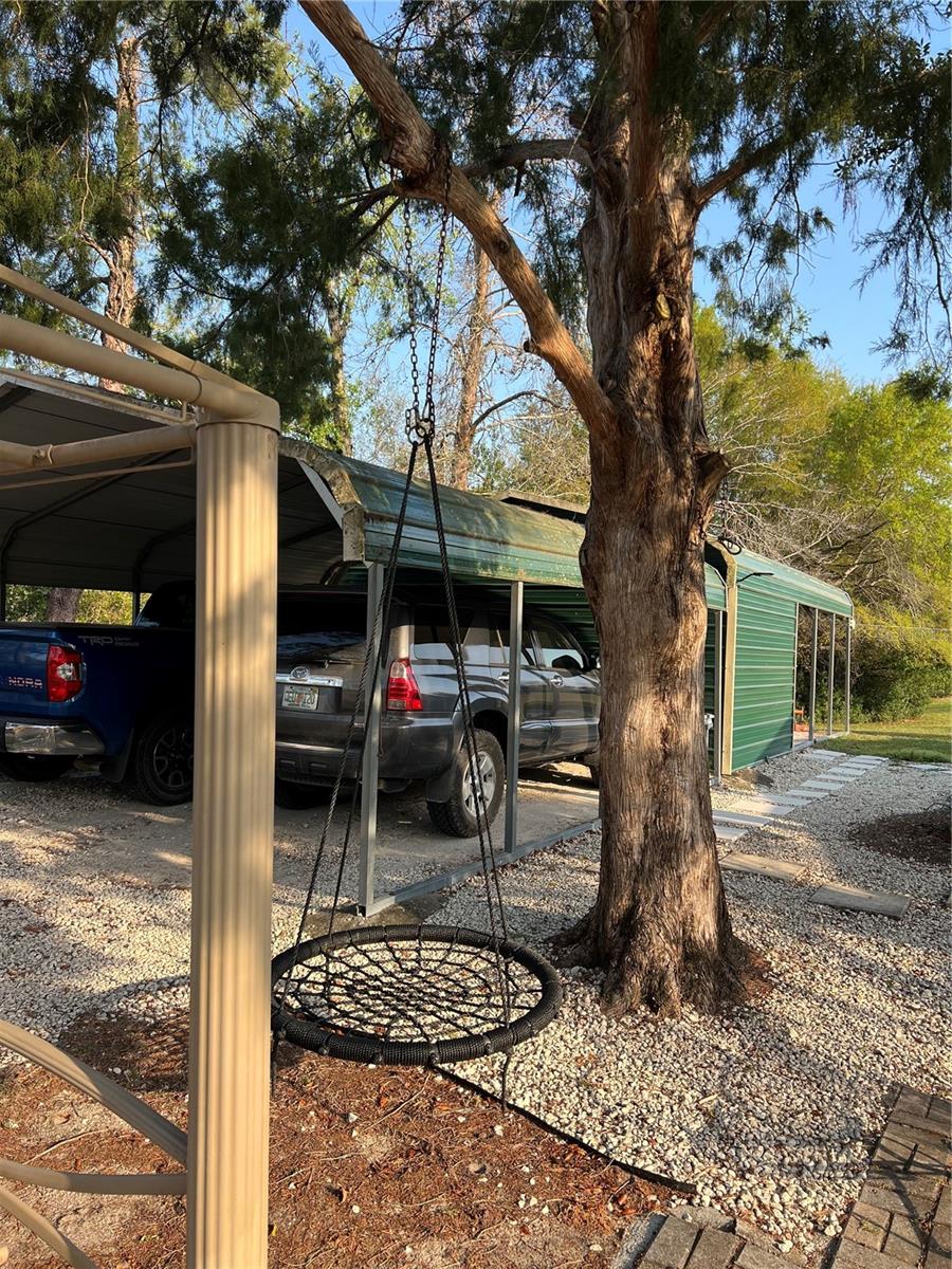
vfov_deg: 67.3
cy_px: 634
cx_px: 476
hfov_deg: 53.1
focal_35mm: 26
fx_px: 953
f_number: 1.5
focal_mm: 5.7
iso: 50
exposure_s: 1/1100
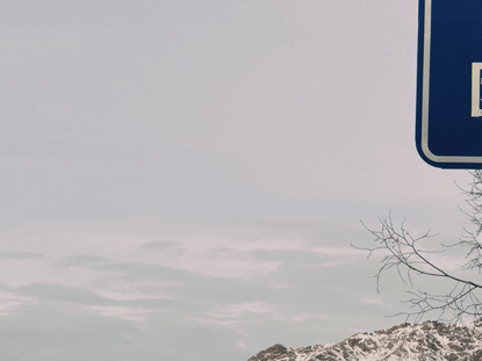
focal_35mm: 296
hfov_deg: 6.7
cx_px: 229
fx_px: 4120
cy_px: 374
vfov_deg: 5.0
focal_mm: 15.66
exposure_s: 1/1818
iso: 50
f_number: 2.8
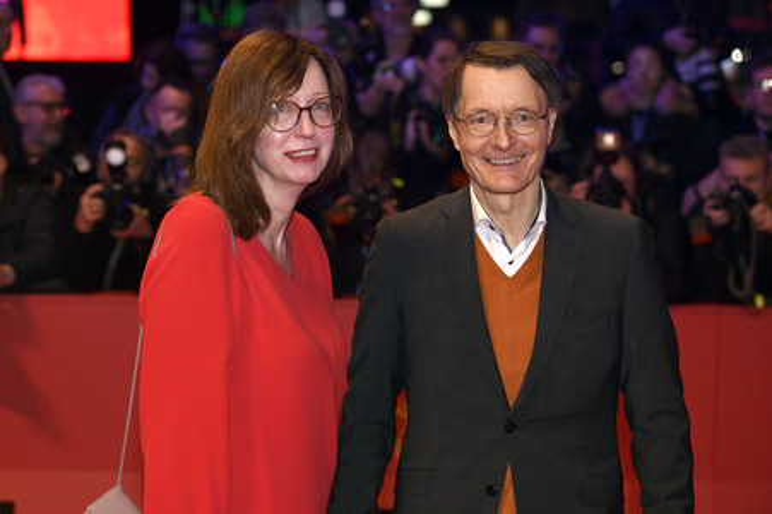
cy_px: 257
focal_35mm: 70
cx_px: 386
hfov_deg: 28.9
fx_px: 1500
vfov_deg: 19.4
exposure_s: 1/640
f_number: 3.5
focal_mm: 70
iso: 800
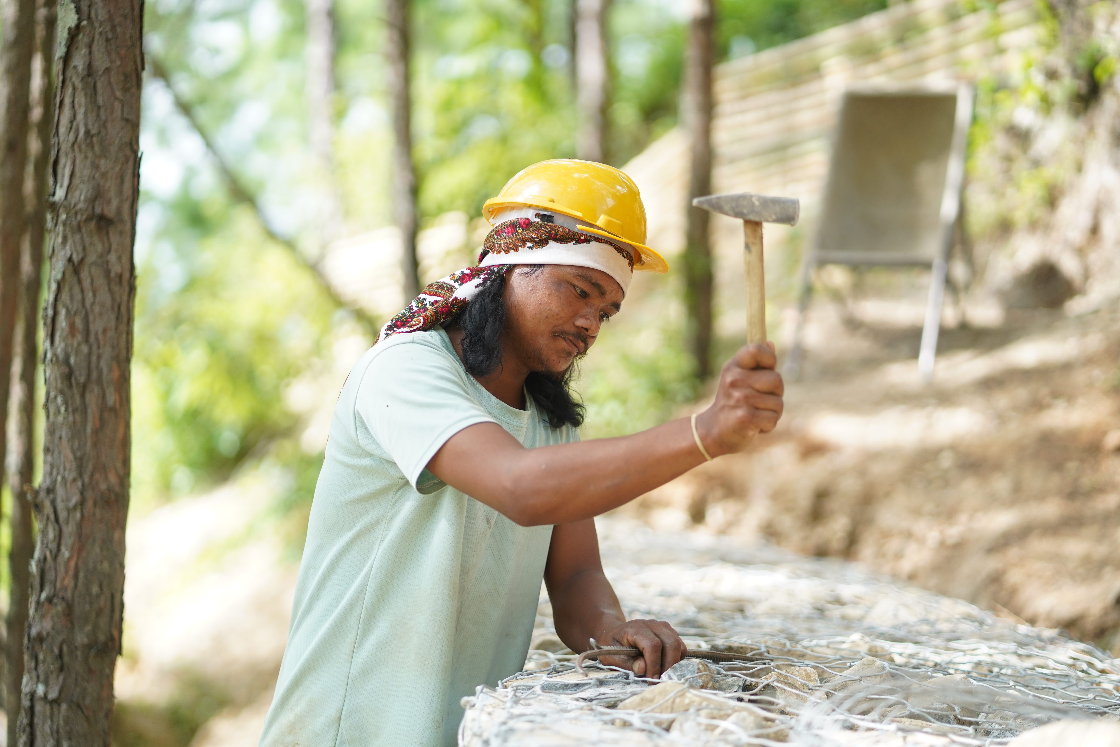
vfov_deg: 16.1
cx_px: 560
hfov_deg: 23.9
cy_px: 374
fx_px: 2644
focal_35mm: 85
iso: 320
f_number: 1.8
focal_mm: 85
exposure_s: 1/1250
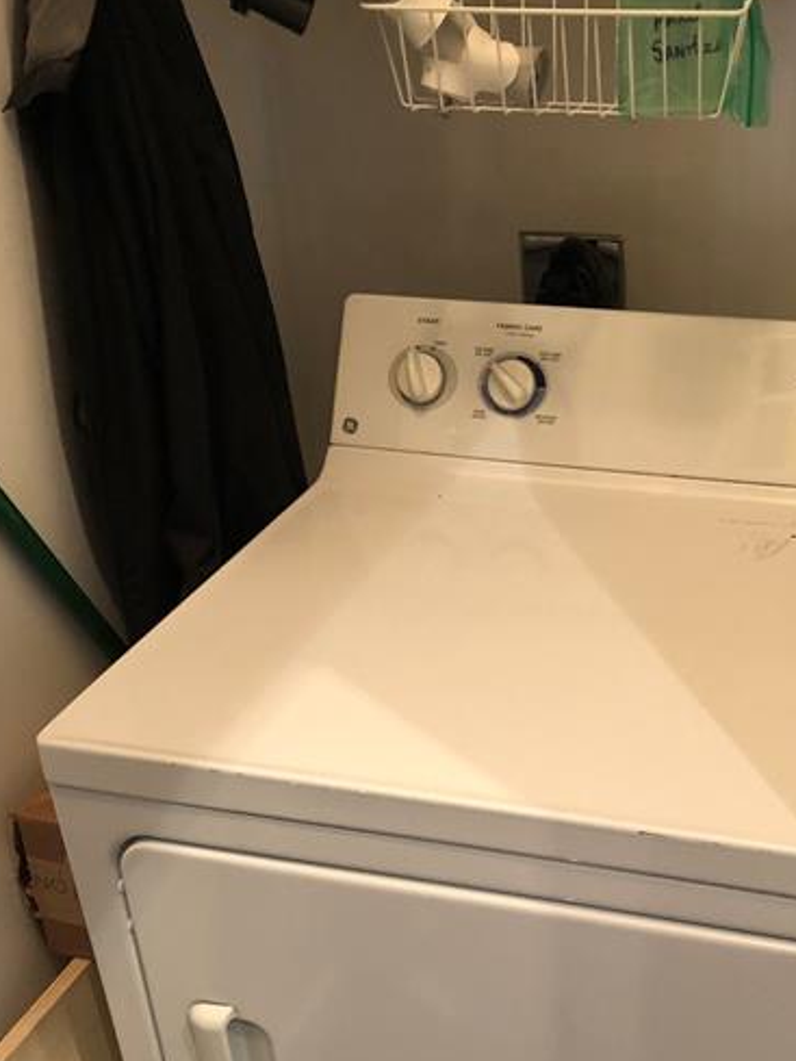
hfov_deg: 32.4
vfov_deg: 42.0
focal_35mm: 44
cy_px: 755
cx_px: 577
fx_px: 1348
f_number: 1.8
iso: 100
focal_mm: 3.99
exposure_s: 1/9
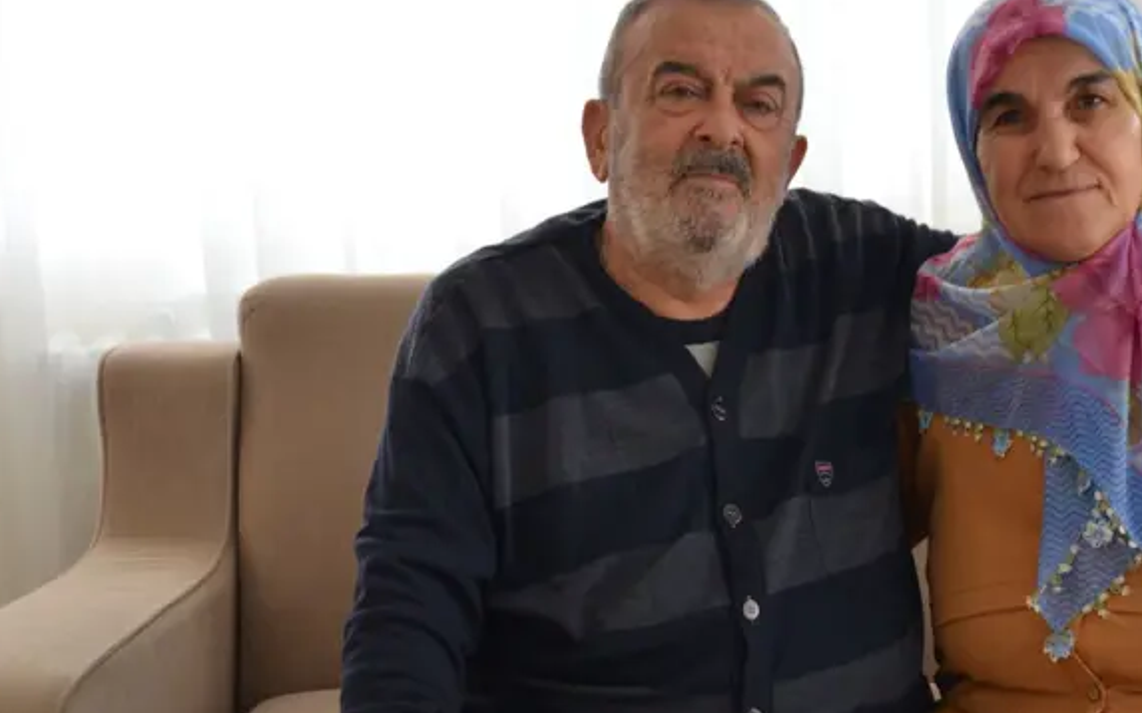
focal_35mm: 75
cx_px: 807
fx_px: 2334
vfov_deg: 17.3
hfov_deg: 27.2
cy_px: 482
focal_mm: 32
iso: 900
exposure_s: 1/30
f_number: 4
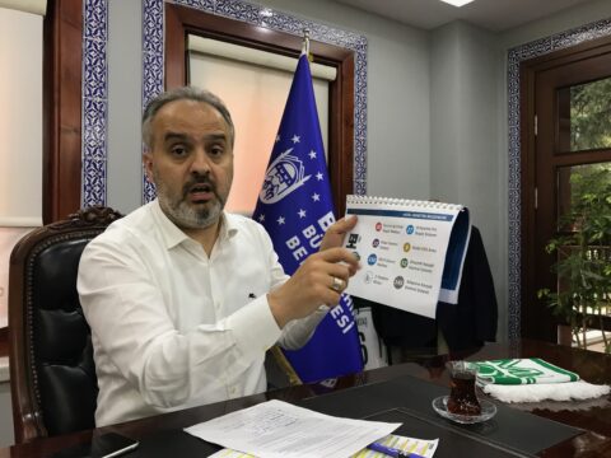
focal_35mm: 28
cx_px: 306
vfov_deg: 49.7
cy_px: 229
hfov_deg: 63.4
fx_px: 494
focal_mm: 3.99
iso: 50
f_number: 1.8
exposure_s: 1/17
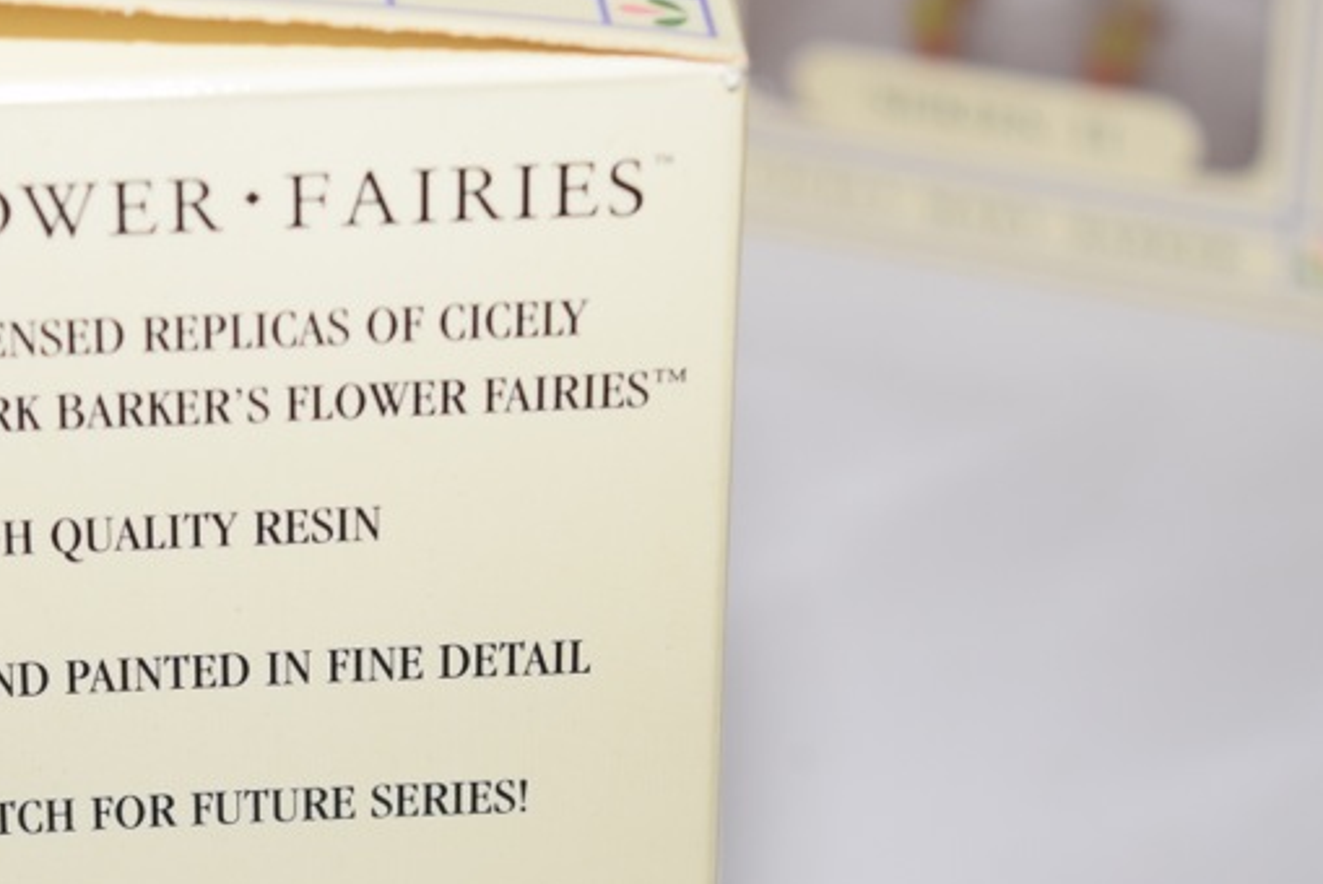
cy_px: 768
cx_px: 177
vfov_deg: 8.5
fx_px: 5956
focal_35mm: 162
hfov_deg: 12.6
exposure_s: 1/60
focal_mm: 55
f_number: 5.6
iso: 250
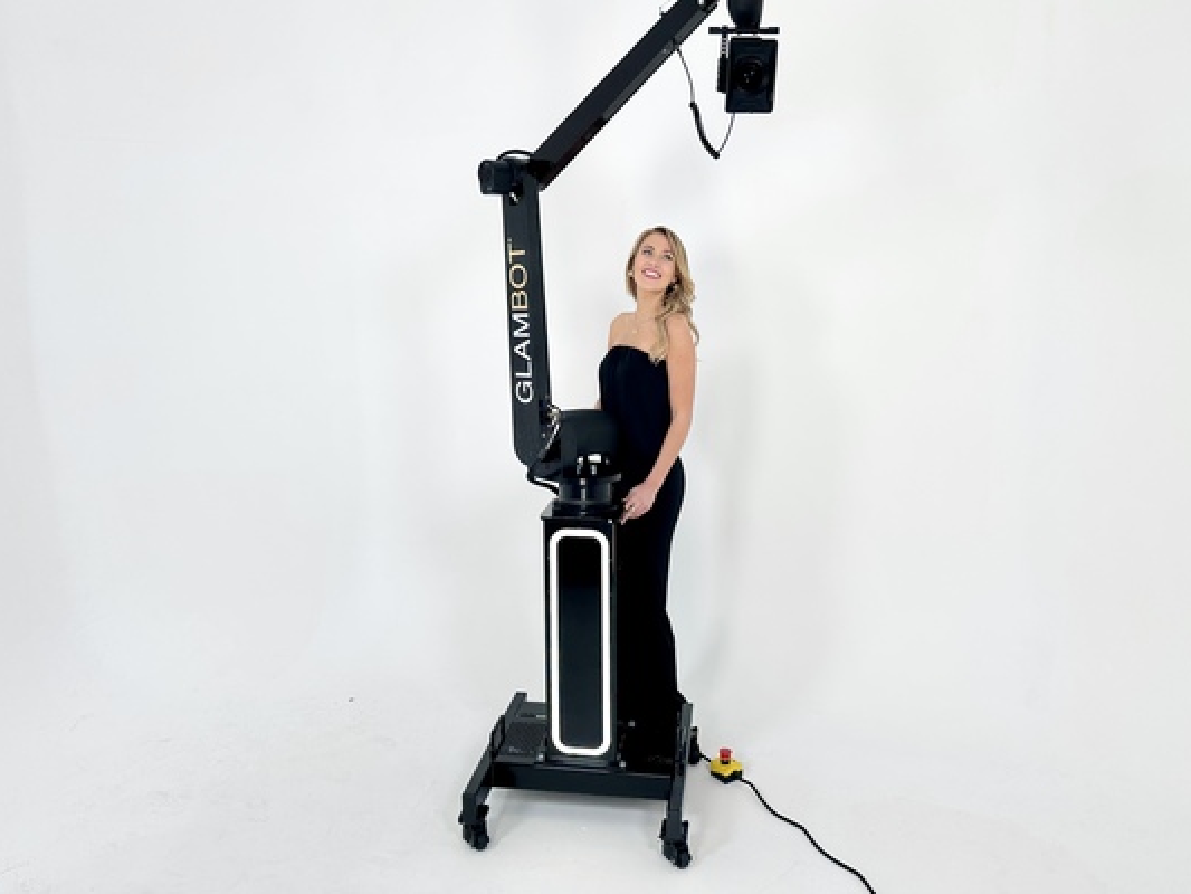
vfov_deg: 51.3
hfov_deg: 65.3
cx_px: 603
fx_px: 929
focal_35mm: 27
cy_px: 396
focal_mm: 6.86
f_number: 1.78
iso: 80
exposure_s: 1/558
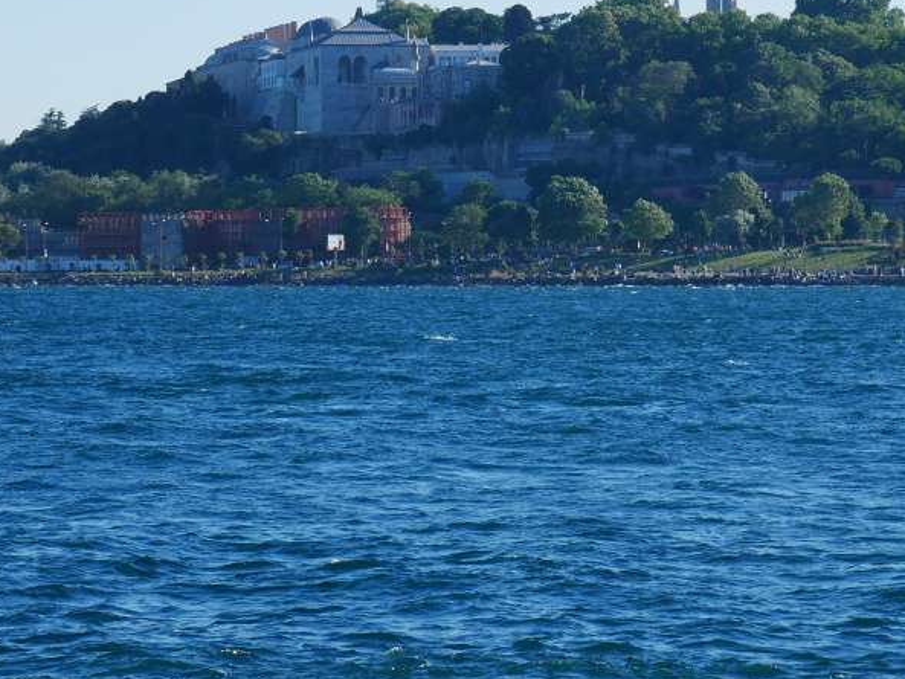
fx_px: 5648
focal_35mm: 216
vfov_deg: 6.9
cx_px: 608
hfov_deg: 9.2
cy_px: 271
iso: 200
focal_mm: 60
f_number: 8
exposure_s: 1/400
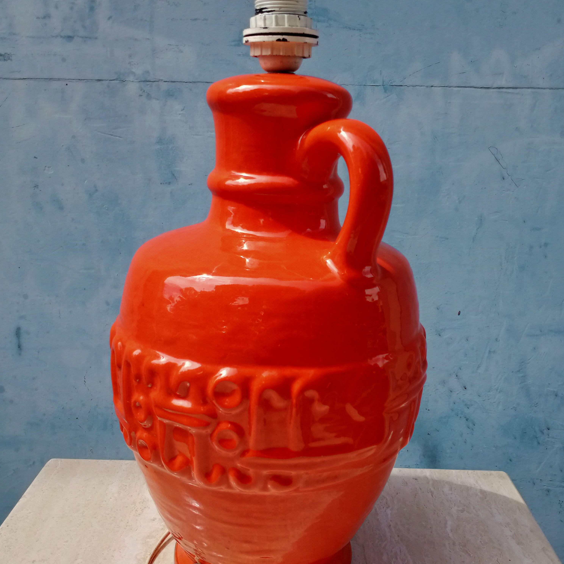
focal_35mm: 34
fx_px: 627
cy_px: 283
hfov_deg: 48.4
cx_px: 285
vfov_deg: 48.5
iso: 111
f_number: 1.8
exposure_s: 1/775
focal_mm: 4.05
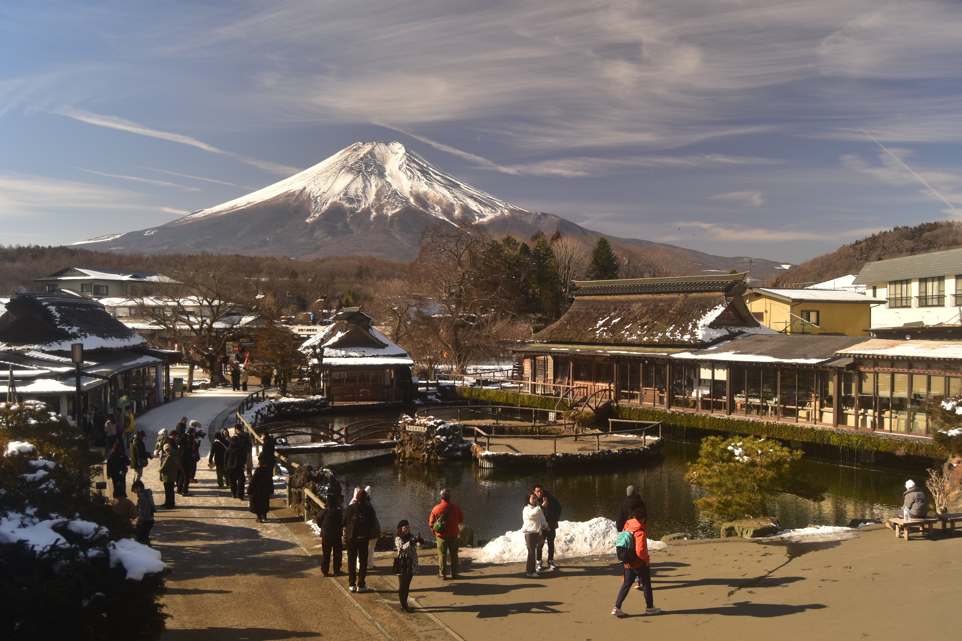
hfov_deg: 24.6
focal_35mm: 82
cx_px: 481
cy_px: 320
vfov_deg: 16.6
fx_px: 2204
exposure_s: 1/250
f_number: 8
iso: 200
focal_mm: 55
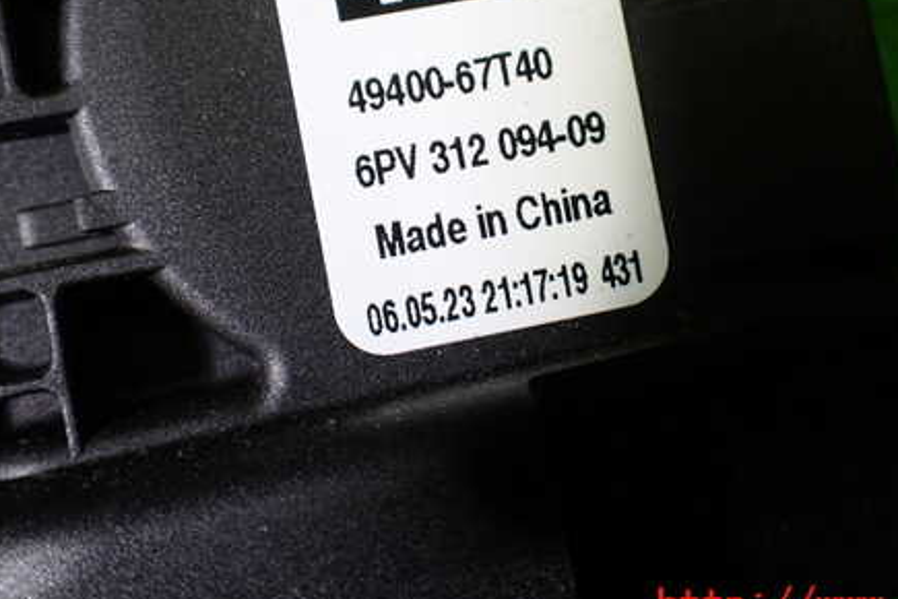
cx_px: 504
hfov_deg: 45.3
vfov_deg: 30.8
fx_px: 1073
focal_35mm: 43
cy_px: 169
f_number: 2.3
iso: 125
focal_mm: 5.4
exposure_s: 1/125
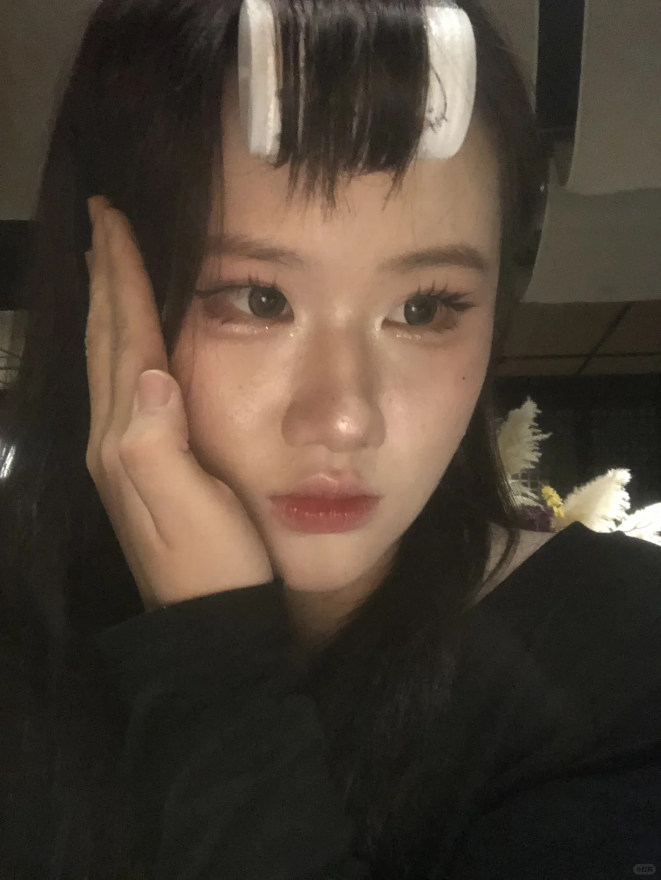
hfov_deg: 44.2
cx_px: 330
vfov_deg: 56.8
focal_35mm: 32
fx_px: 814
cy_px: 440
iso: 640
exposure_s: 1/25
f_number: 2.2
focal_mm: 2.87
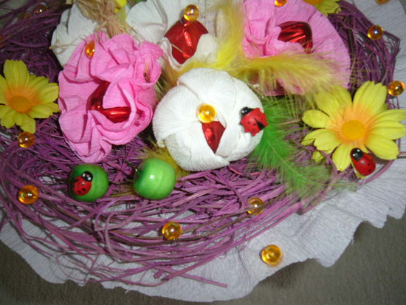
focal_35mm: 35
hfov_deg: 52.6
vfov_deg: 40.7
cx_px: 203
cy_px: 152
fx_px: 411
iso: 100
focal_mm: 5.8
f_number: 2.8
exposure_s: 1/60
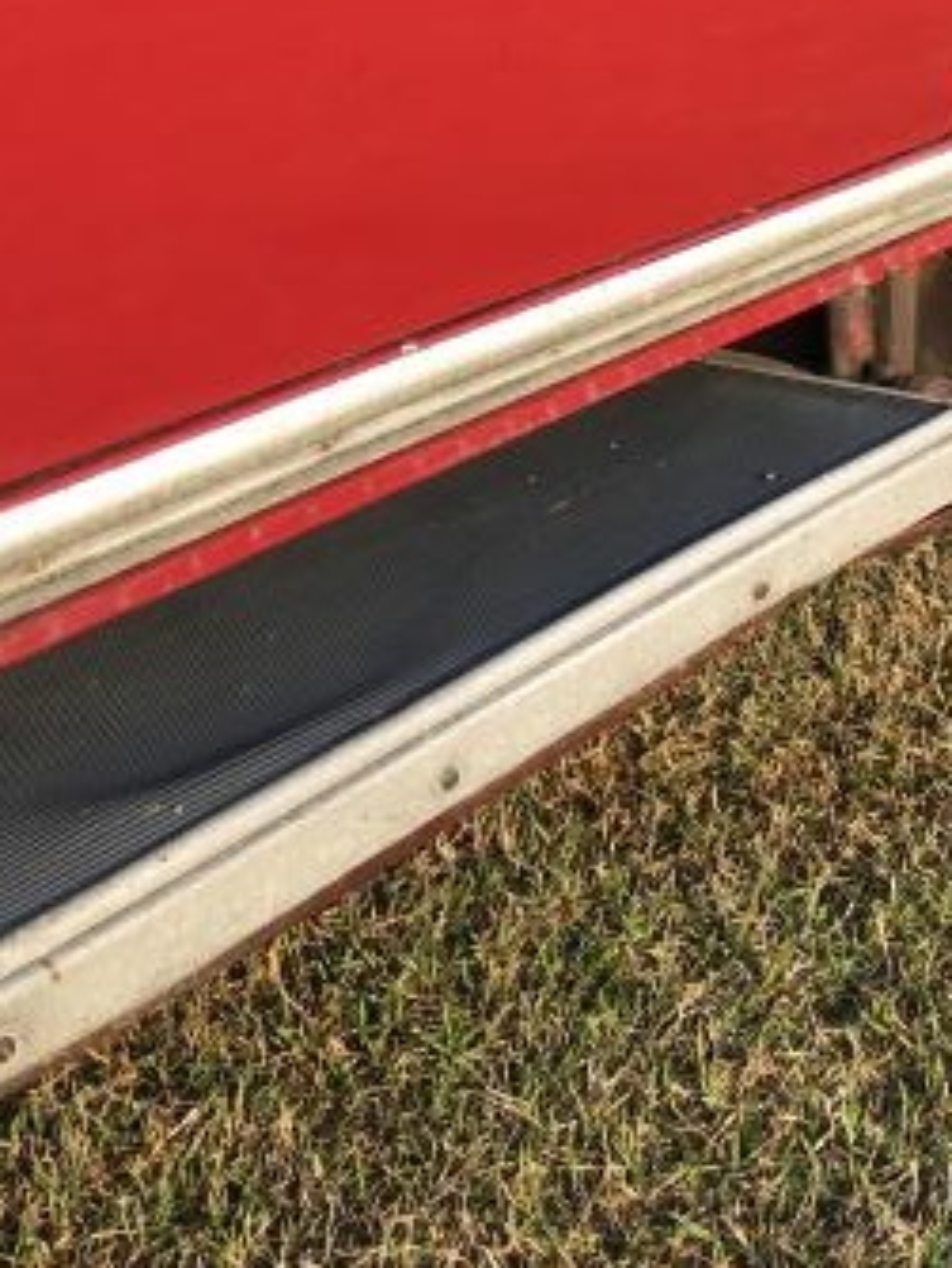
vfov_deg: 27.2
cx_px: 577
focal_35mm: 65
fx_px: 2380
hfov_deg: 22.6
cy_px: -146
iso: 25
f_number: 2.2
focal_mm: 4.15
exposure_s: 1/343
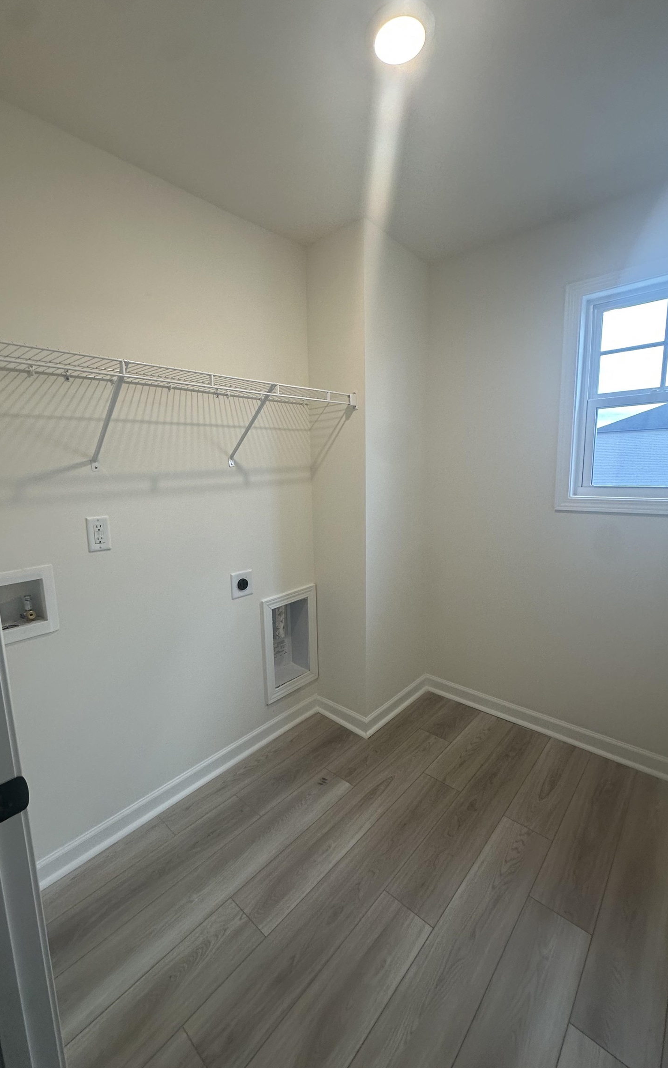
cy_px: 534
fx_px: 437
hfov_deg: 74.7
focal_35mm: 15
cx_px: 314
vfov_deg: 101.5
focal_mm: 2.22
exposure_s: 1/120
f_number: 2.2
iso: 160
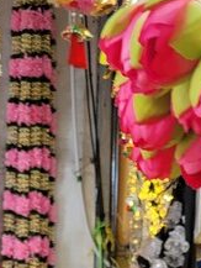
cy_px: 548
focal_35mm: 120
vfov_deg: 13.8
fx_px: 928
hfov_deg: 12.4
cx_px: 90
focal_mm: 5.4
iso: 40
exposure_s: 1/151
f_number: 1.8
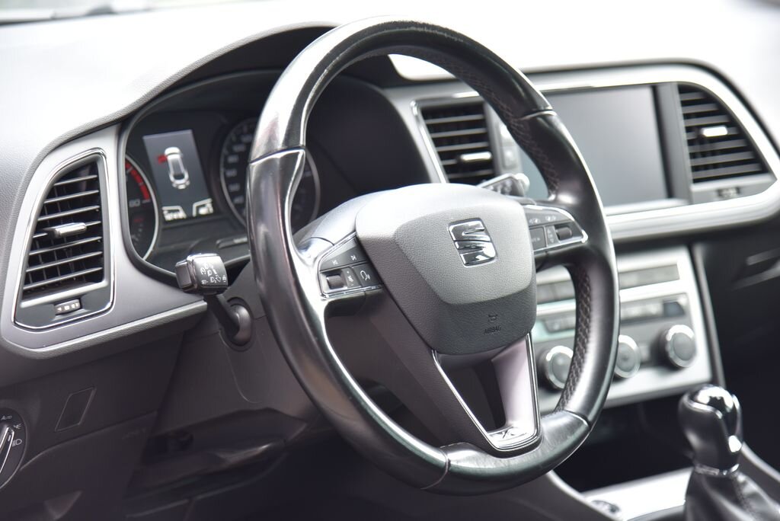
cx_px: 390
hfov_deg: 18.3
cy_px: 260
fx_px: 2428
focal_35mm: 112
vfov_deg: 12.2
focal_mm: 112
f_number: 4
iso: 500
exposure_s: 1/50
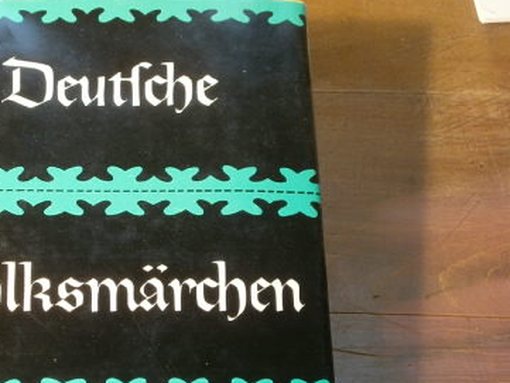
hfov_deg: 20.6
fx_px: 1385
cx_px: 92
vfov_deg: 15.6
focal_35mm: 94
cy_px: 321
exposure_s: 1/2
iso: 160
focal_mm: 9.4
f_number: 4.1
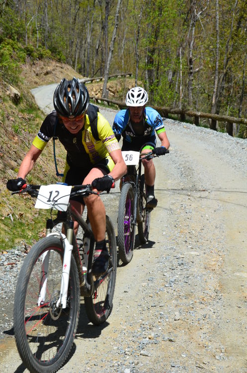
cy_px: 186
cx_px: 124
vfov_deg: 26.0
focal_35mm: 78
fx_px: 806
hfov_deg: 17.4
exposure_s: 1/125
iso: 100
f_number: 11
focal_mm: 52
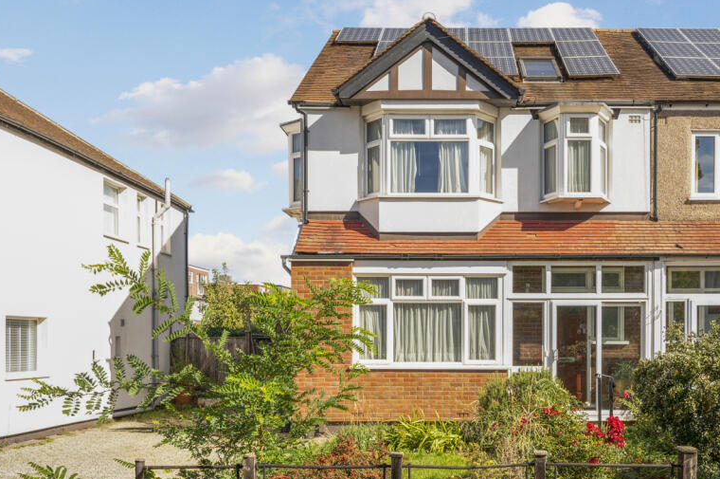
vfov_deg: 42.2
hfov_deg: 59.6
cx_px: 448
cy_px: 269
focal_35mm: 31
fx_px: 619
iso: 200
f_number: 8
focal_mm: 23
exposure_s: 1/250
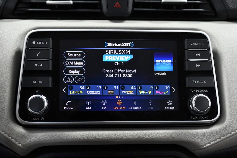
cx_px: 118
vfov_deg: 22.6
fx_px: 395
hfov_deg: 33.4
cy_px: 79
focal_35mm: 60
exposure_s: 1/400
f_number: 3.5
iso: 2000
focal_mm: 40
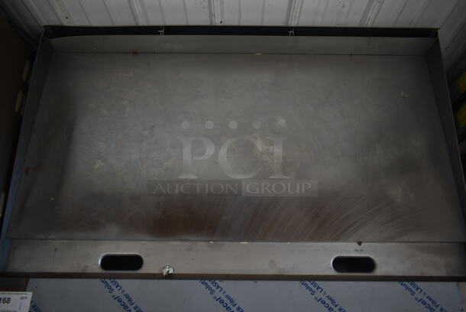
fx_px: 350
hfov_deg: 67.3
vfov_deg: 48.0
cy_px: 156
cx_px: 233
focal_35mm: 27
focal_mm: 18
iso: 280
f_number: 3.5
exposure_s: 1/30
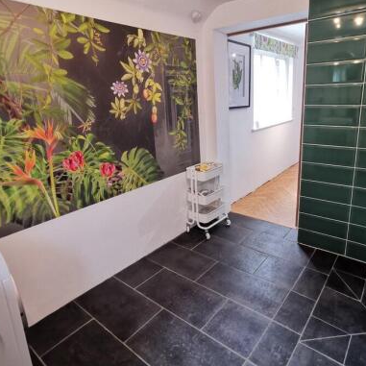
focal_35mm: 23
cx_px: 210
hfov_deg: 66.9
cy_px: 161
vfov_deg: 67.0
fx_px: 275
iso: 640
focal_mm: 2.26
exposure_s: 1/33.3
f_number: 2.2
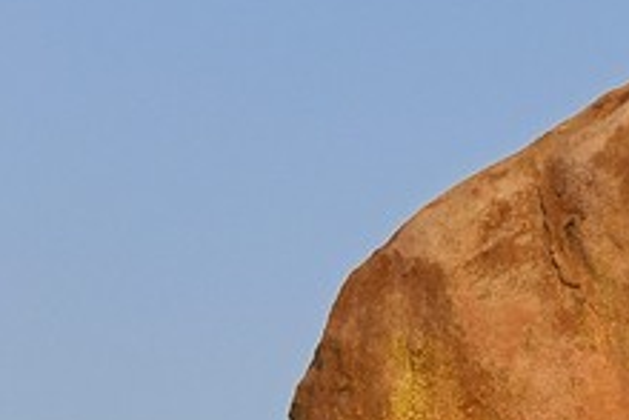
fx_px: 7867
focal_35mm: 450
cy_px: 791
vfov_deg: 3.0
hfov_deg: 4.4
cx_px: 1961
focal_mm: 62
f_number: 13
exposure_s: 1/200
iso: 400
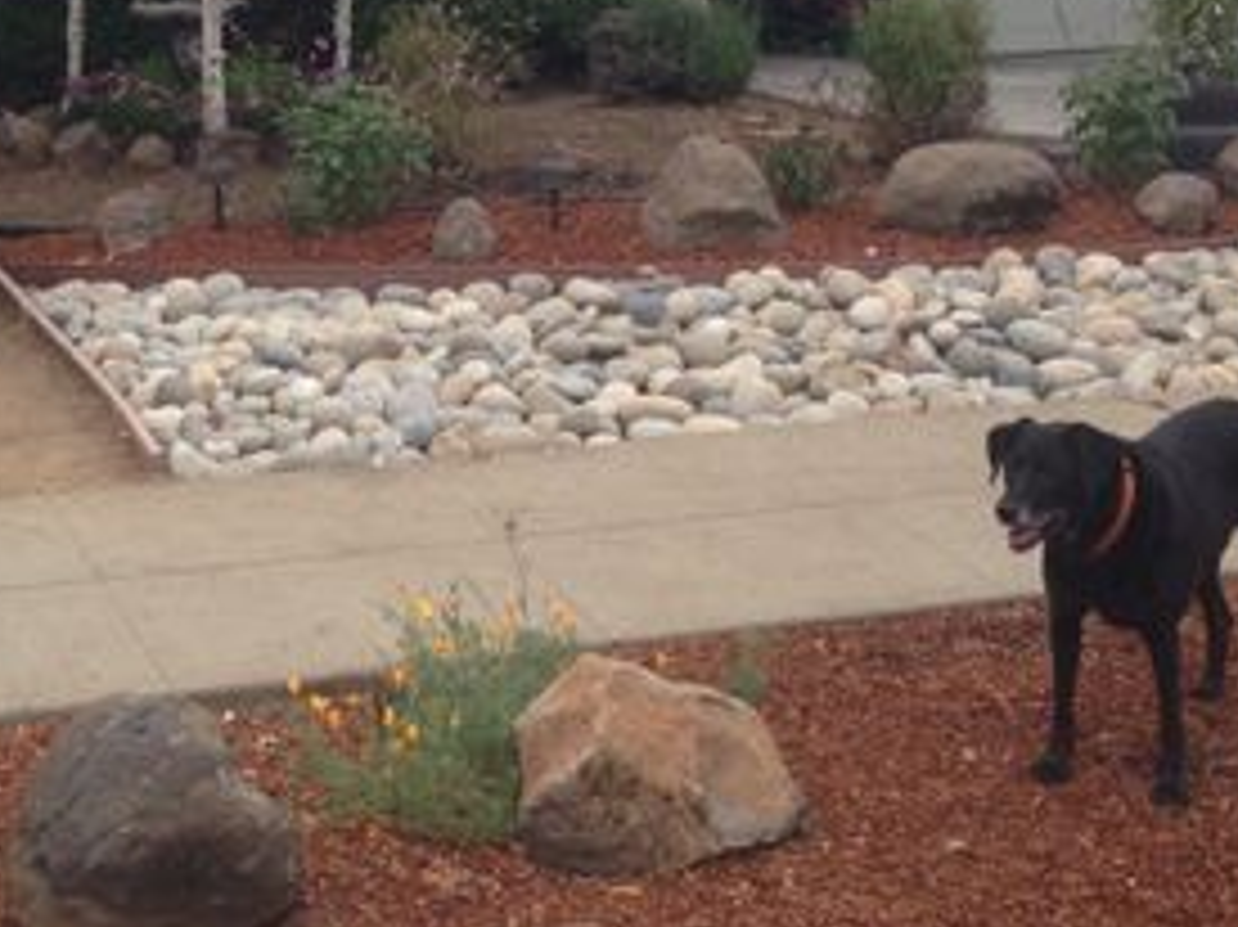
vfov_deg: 20.3
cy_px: 225
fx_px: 2574
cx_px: 486
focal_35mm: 72
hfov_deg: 27.0
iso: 64
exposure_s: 1/120
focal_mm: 4.12
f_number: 2.4
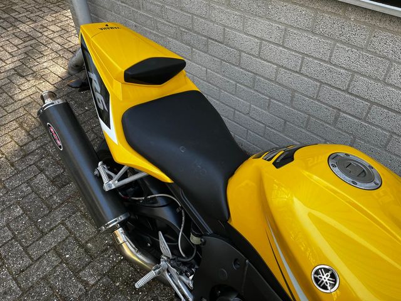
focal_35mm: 26
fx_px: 301
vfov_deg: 53.1
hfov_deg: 67.3
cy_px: 150
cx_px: 200
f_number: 1.6
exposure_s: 1/159
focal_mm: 5.1
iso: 40
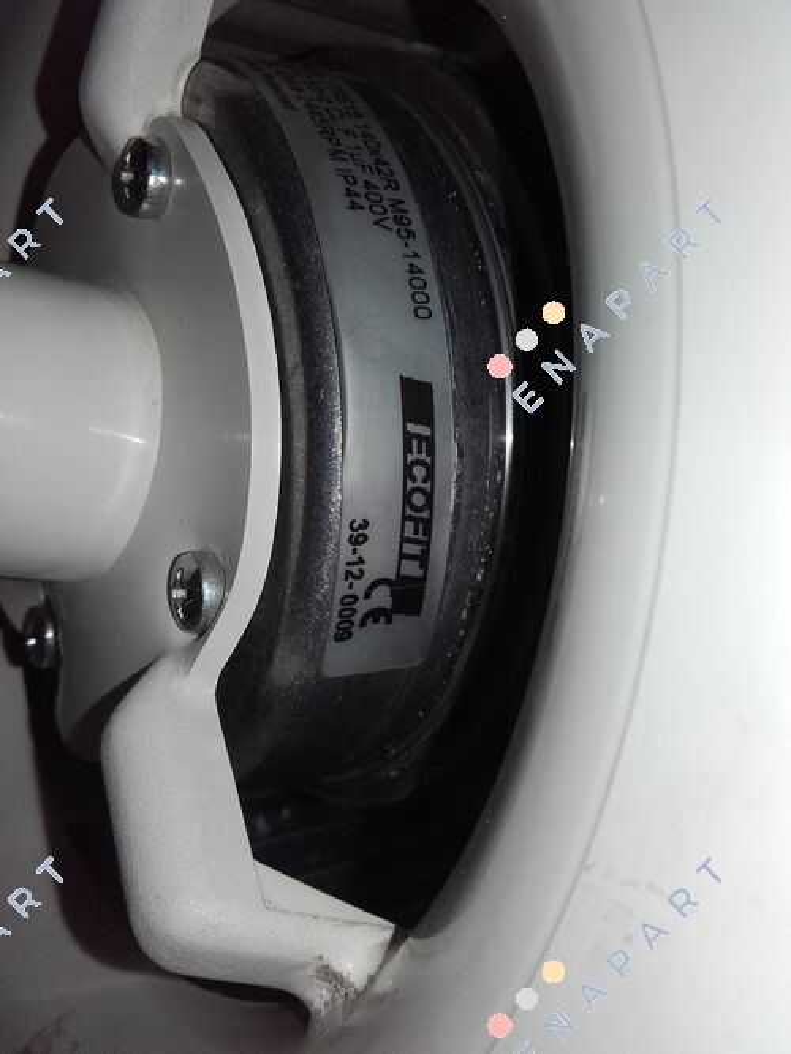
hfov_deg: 45.5
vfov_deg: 58.3
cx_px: 396
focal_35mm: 31
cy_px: 527
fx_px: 944
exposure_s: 1/528
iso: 50
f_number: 2.2
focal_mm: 3.31
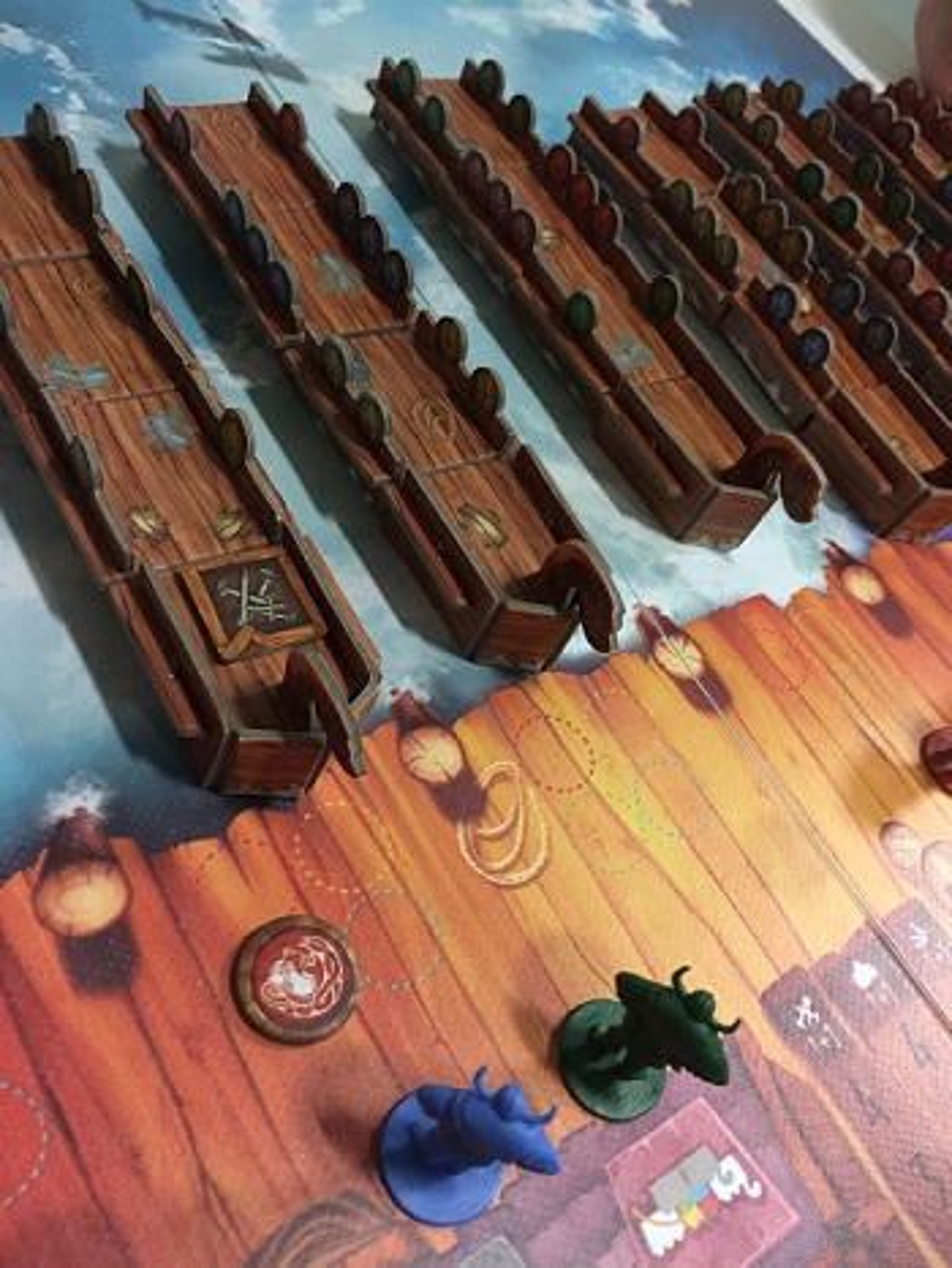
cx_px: 476
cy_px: 634
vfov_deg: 61.6
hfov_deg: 48.3
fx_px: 1062
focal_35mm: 29
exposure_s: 1/10
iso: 100
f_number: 2.2
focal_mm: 4.15
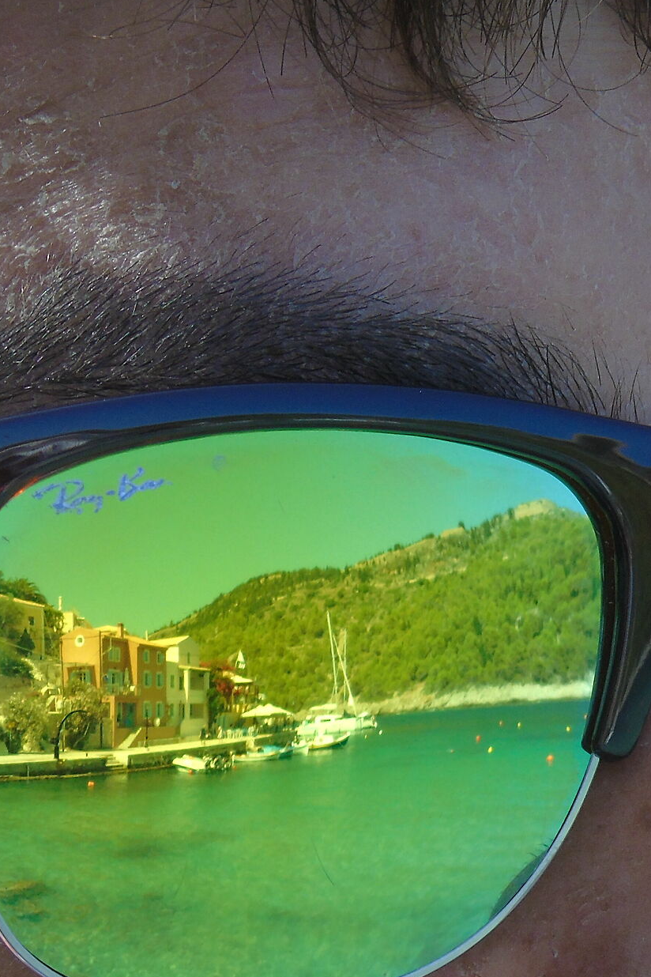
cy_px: 644
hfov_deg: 2.1
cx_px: 780
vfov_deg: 3.2
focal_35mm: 640
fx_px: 17359
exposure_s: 1/125
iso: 100
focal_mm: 57
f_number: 5.1
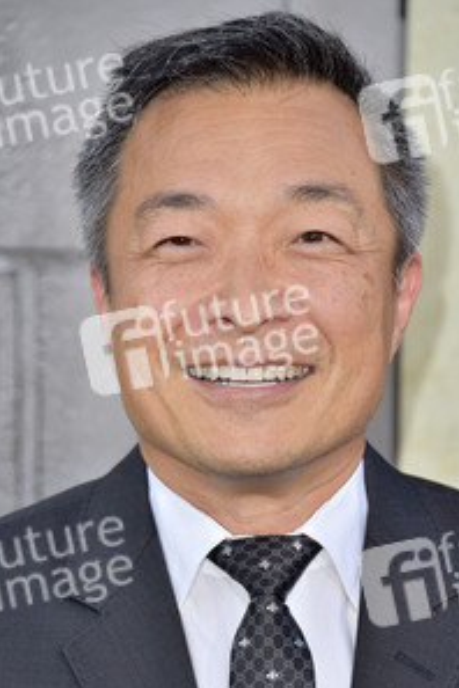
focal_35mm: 310
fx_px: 5928
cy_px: 456
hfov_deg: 4.4
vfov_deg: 6.6
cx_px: 268
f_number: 7.1
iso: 320
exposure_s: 1/250
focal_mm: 230
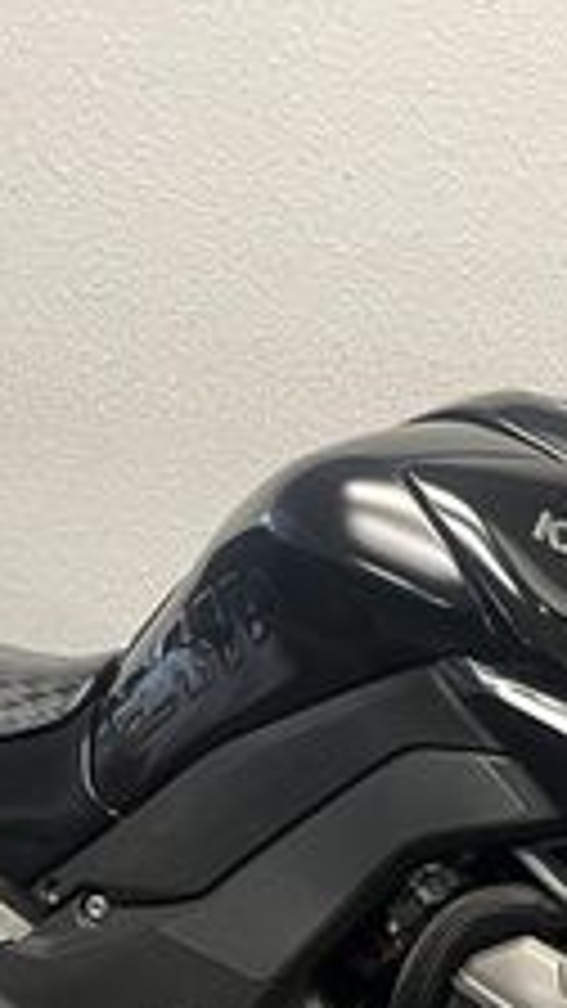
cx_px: 464
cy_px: 963
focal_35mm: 81
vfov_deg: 25.2
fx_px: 2165
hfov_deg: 14.8
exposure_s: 1/50
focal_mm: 5.1
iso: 100
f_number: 1.6
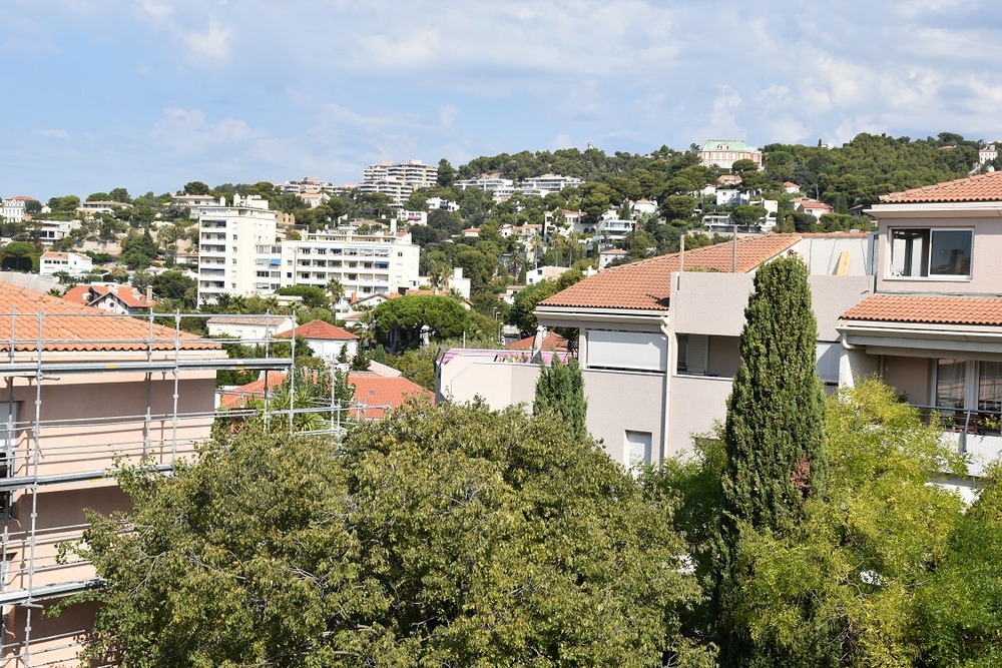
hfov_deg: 35.0
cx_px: 501
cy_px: 334
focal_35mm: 57
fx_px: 1587
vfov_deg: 23.8
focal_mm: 38
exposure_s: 1/400
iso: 200
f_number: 10
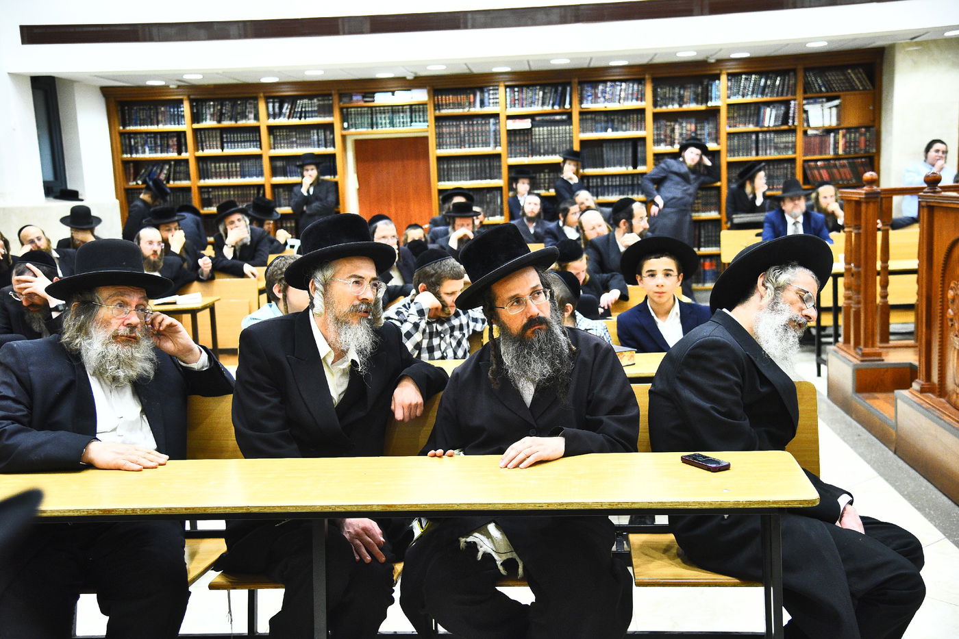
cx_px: 480
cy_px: 320
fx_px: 1065
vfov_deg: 33.4
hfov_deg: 48.5
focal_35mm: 40
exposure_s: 1/125
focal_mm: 40
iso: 3200
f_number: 4
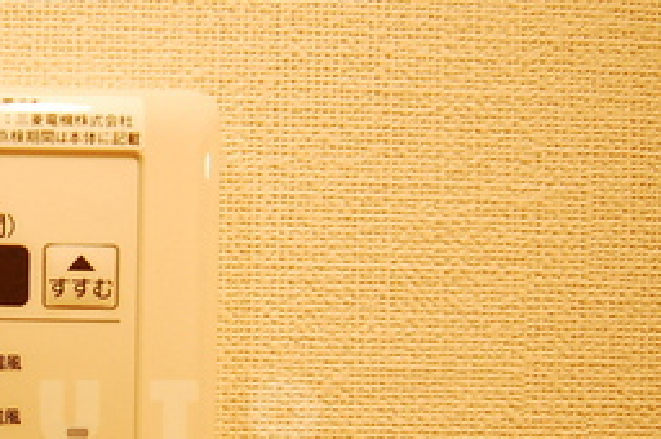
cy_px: 416
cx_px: -67
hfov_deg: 46.0
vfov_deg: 39.5
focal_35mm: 30
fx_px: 550
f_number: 5.6
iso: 1600
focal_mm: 8
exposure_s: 1/125
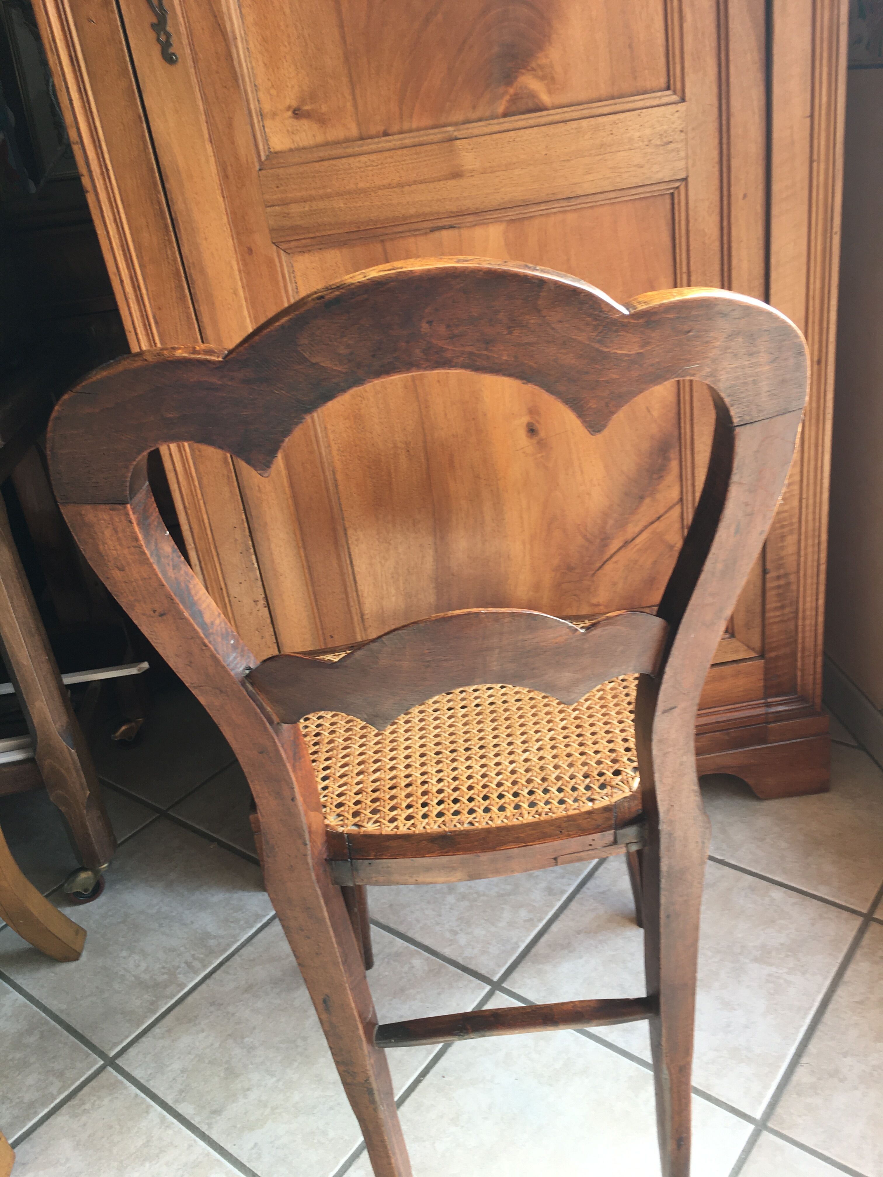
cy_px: 588
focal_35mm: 29
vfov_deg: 61.7
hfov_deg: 48.2
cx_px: 442
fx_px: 986
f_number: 2.2
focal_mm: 4.15
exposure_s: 1/50
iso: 25
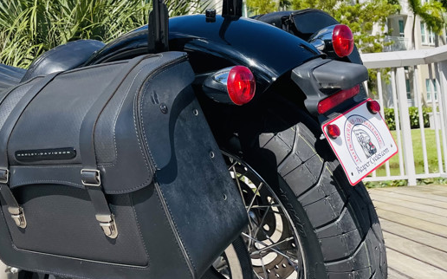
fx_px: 694
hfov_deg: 34.2
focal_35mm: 57
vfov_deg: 22.7
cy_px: 101
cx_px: 65
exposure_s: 1/2618
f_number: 1.6
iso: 32
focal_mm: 4.2
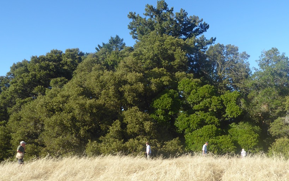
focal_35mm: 33
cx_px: 169
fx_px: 260
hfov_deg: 57.8
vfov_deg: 38.3
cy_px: 87
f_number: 3.3
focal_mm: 4.3
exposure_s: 1/400
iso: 80
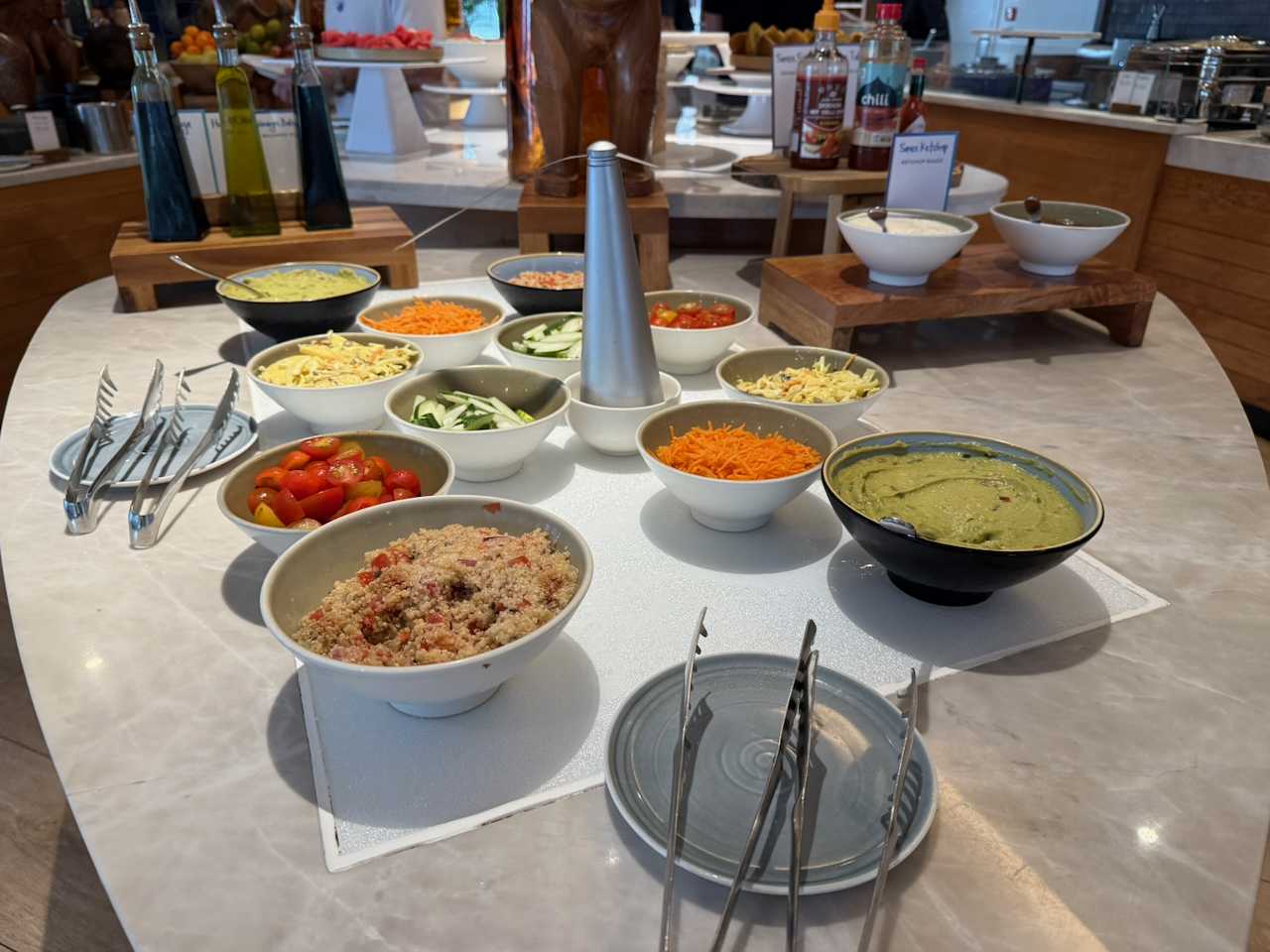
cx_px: 635
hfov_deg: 71.6
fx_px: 881
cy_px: 476
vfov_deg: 56.8
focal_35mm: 24
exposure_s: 1/120
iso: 200
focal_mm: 6.76
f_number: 1.78
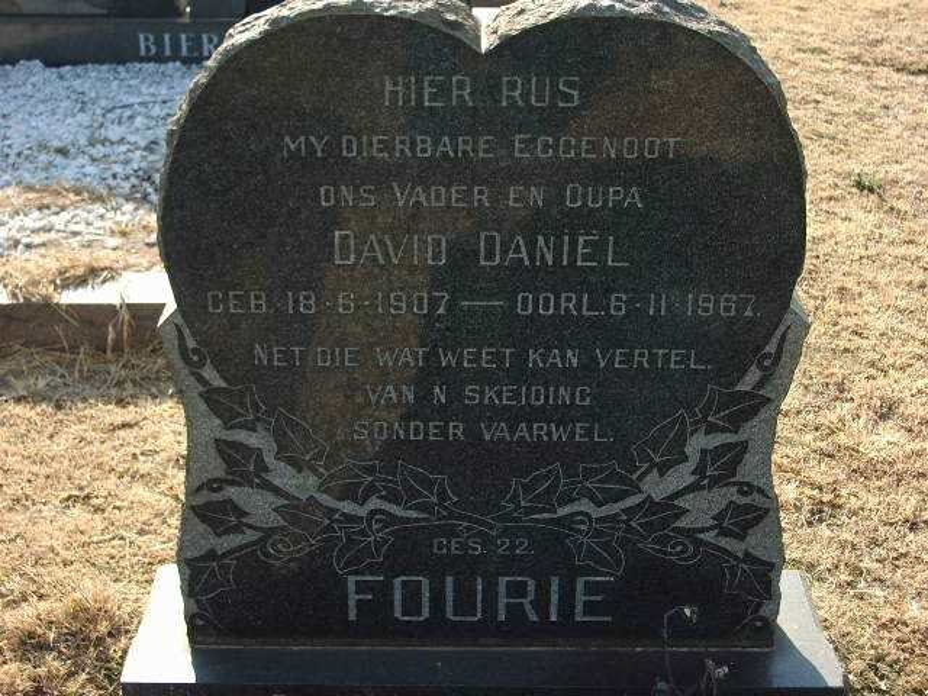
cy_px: 348
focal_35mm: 62
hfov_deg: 31.2
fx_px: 1662
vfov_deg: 23.7
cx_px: 464
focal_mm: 10.2
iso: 50
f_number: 3.5
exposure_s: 1/125
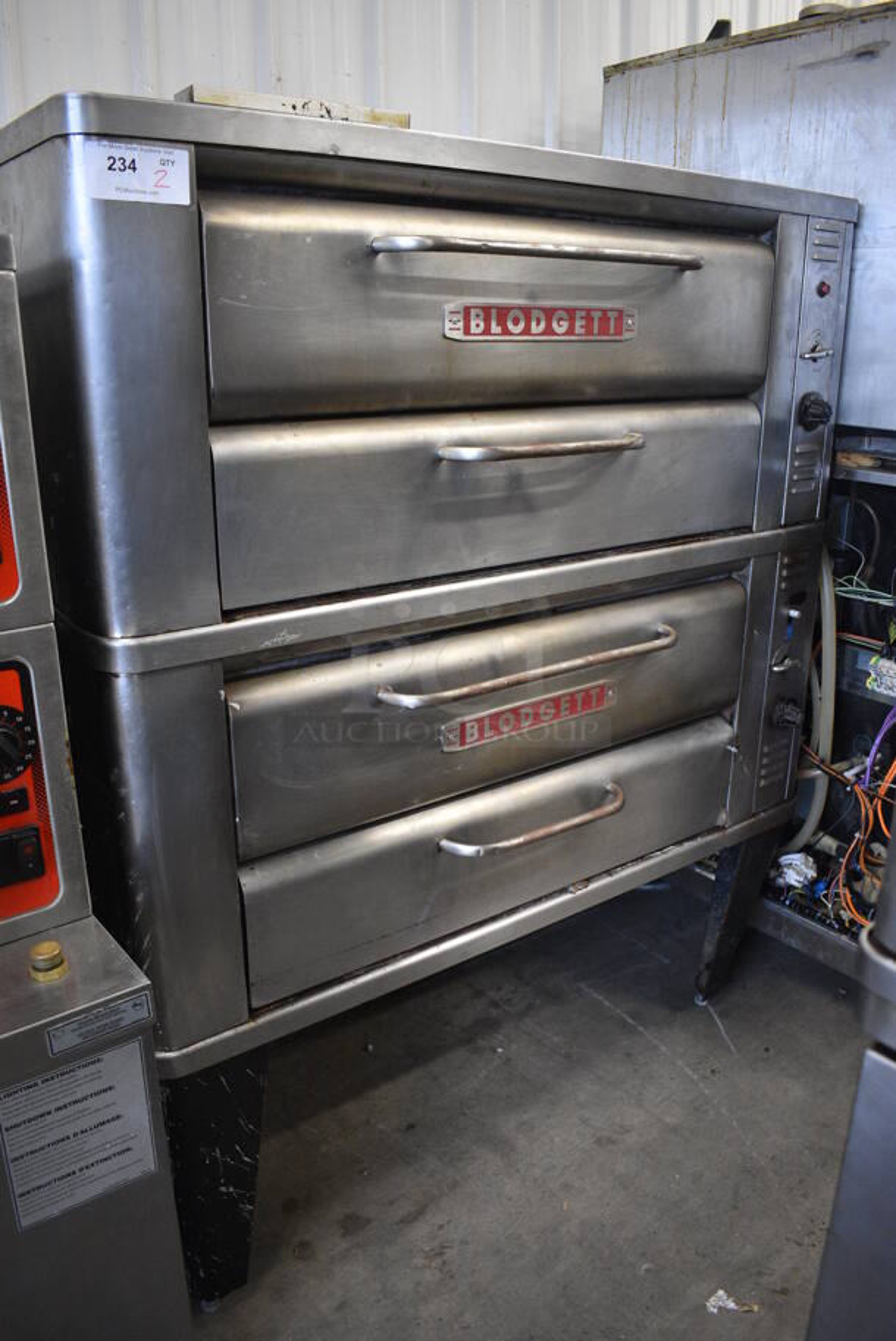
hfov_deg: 48.0
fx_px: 1006
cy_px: 670
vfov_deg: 67.3
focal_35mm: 27
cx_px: 448
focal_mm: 18
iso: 2000
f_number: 3.5
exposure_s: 1/125
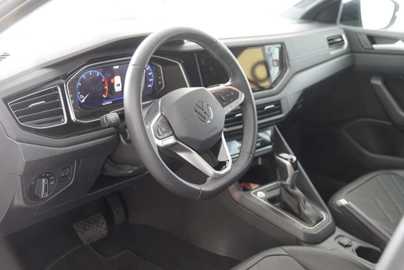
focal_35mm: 44
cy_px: 135
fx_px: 488
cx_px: 202
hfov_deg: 45.0
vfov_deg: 30.9
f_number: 2.8
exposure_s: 1/60
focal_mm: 29
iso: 800
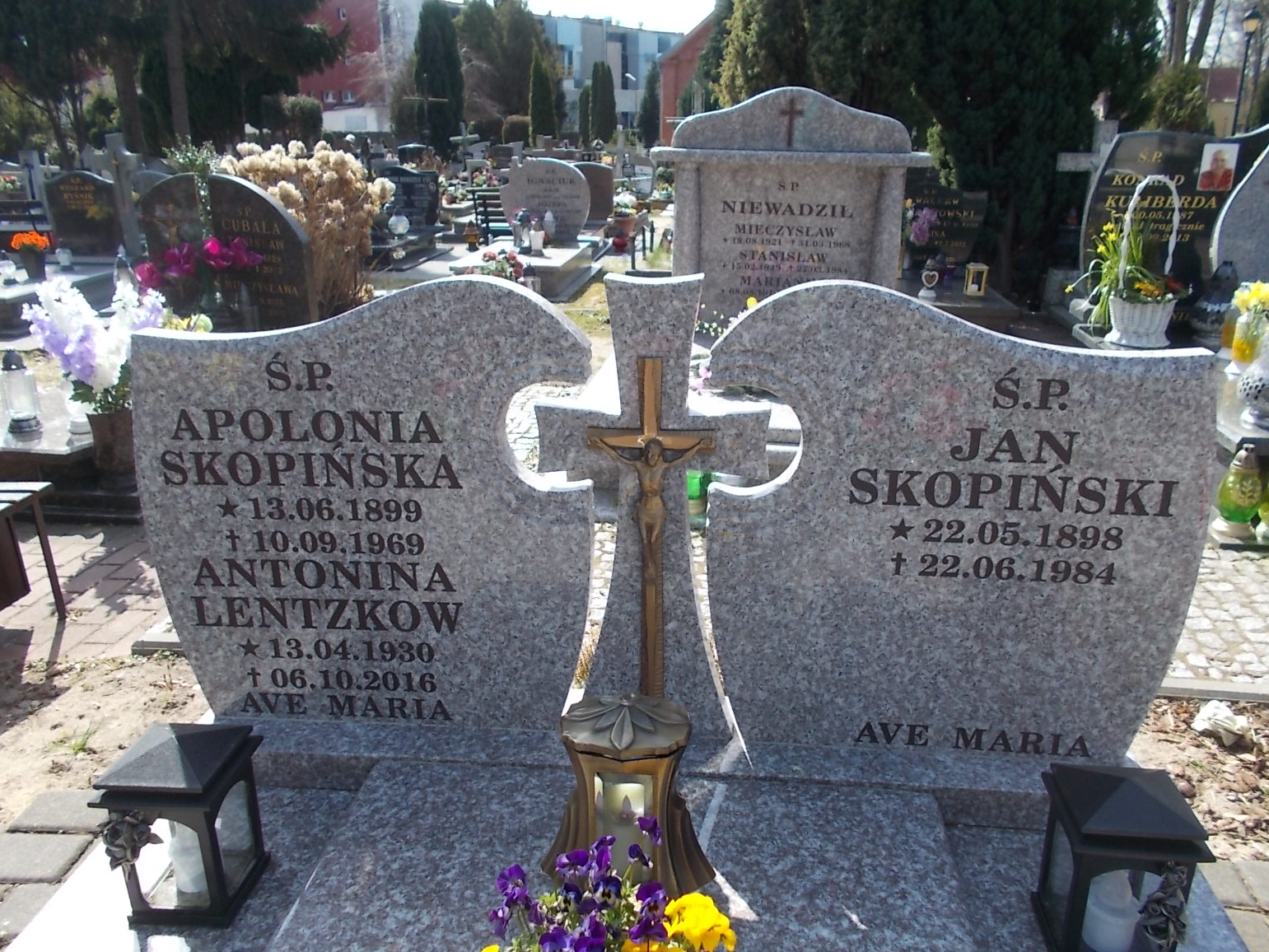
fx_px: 990
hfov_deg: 65.3
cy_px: 481
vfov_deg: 51.4
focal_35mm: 27
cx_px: 654
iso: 80
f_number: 3.2
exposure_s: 1/400
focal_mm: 4.6
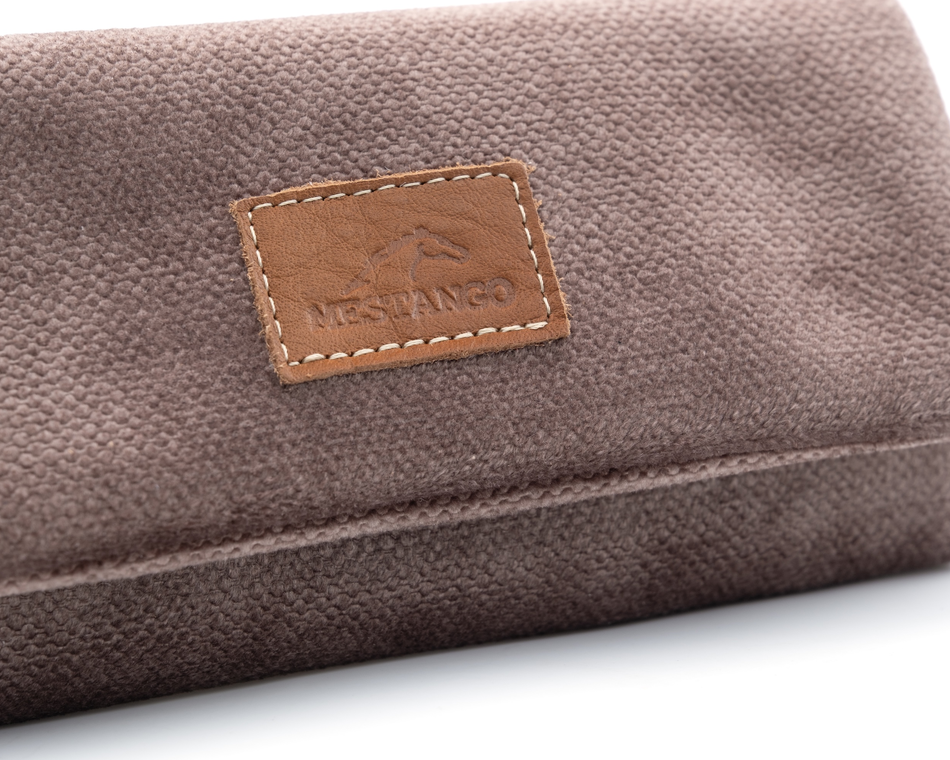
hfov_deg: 22.5
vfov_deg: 18.1
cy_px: 381
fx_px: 2390
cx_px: 430
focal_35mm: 85
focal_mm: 50
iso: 125
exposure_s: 1/5
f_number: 7.1
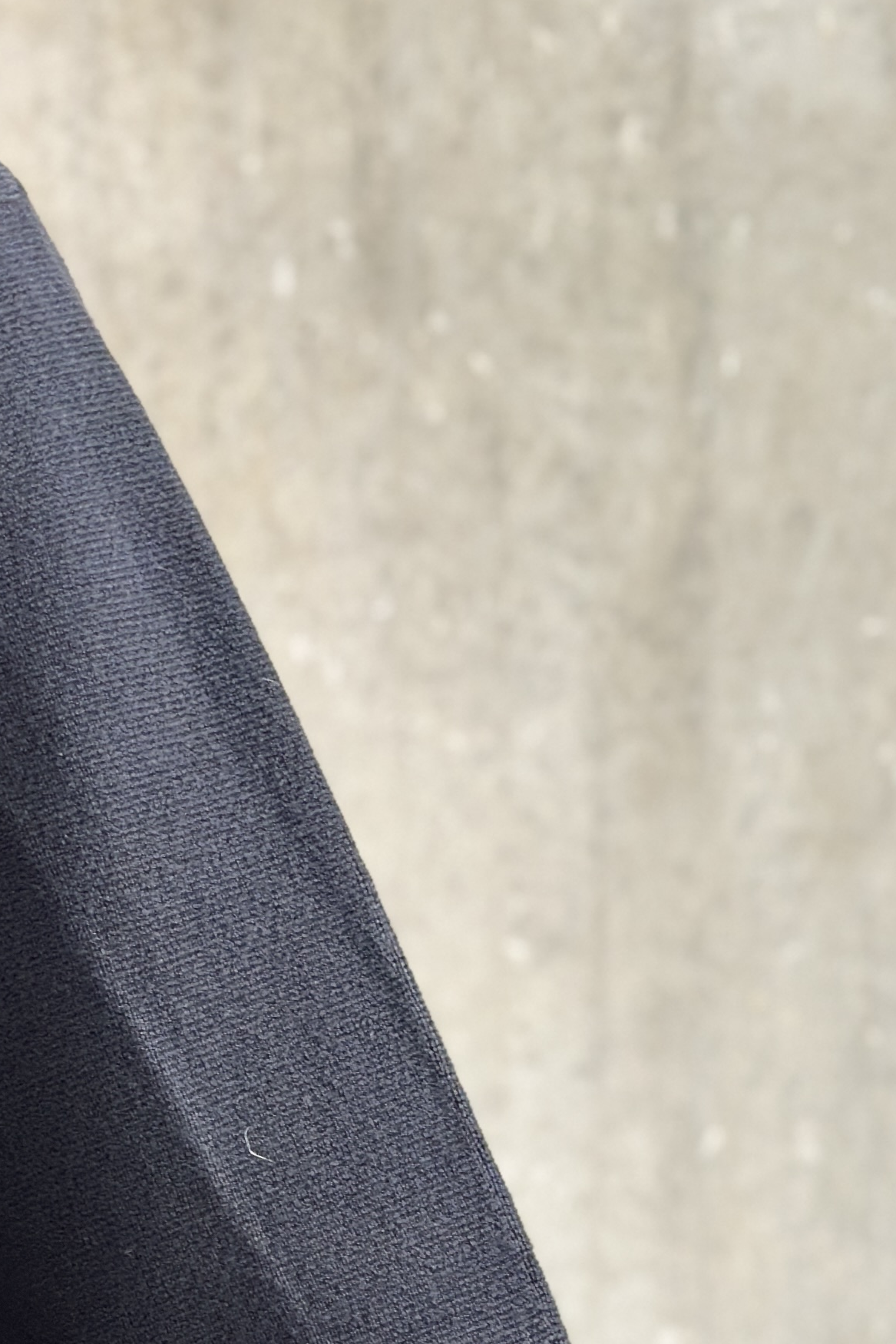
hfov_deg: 11.8
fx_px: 4292
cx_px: 32
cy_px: 1504
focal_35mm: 115
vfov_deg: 17.2
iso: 125
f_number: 1.78
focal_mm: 6.86
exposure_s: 1/88
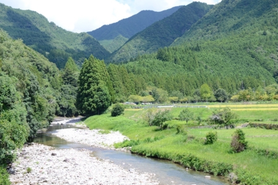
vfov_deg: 22.6
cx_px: 139
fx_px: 463
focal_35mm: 60
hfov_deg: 33.4
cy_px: 92
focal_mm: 40
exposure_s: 1/400
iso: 110
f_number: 5
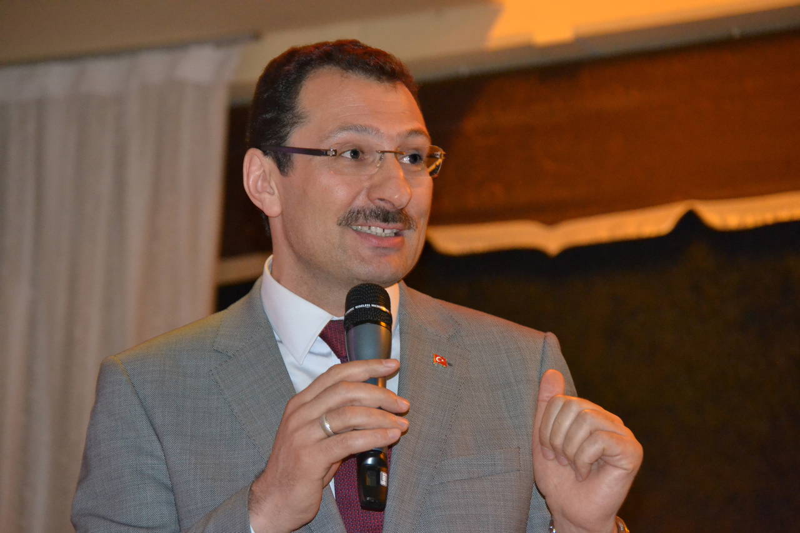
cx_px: 400
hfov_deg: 16.1
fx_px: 2833
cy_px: 266
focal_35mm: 128
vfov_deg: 10.8
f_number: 4.5
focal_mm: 85
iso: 3200
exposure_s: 1/60
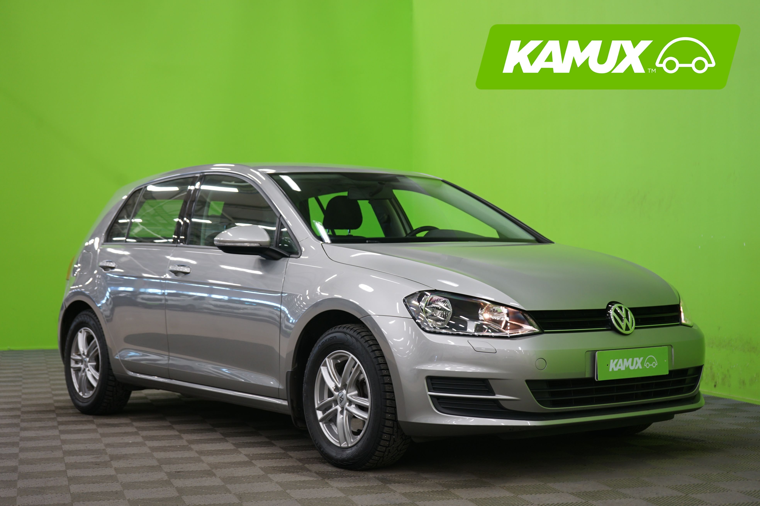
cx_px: 380
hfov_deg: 33.4
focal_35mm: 60
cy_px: 253
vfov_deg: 22.6
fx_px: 1267
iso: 400
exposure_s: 1/8
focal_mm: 60
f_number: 5
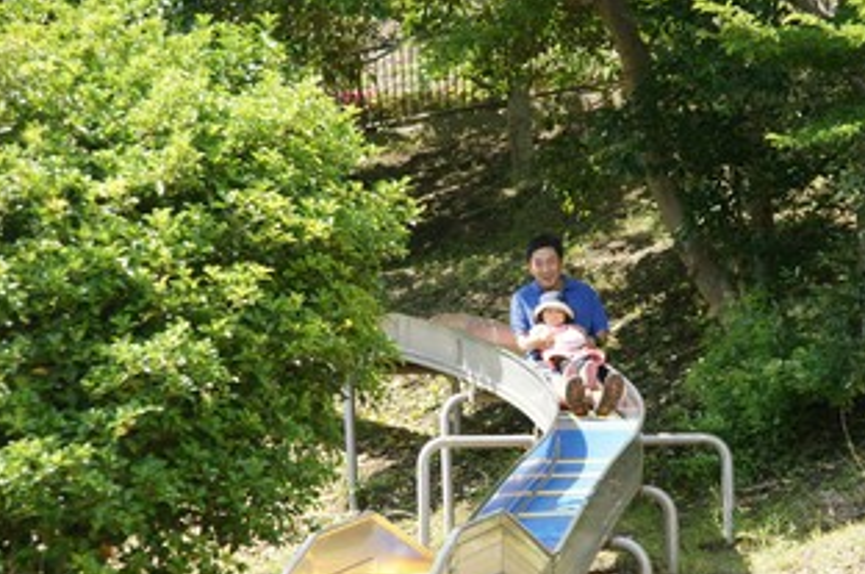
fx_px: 3639
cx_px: 560
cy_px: 362
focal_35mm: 152
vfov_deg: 9.0
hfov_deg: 13.5
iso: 200
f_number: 5.6
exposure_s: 1/250
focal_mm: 75
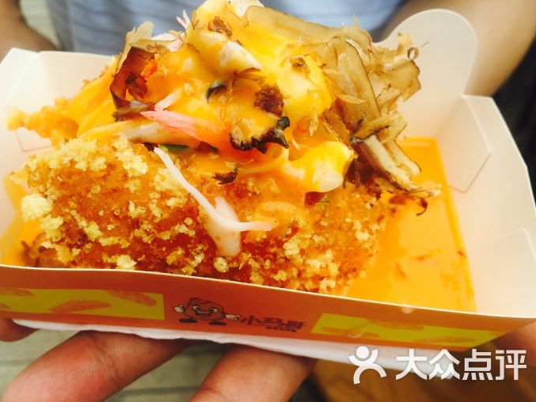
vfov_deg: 46.8
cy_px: 198
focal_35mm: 30
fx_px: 465
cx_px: 270
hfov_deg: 60.0
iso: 25
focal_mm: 4.15
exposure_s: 1/215
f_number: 2.2
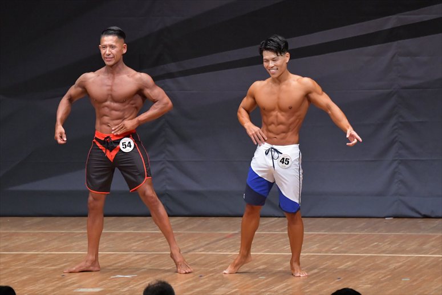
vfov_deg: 5.1
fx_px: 3313
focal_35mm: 270
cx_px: 221
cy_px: 148
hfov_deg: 7.6
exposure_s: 1/400
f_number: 5.6
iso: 6400
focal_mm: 180
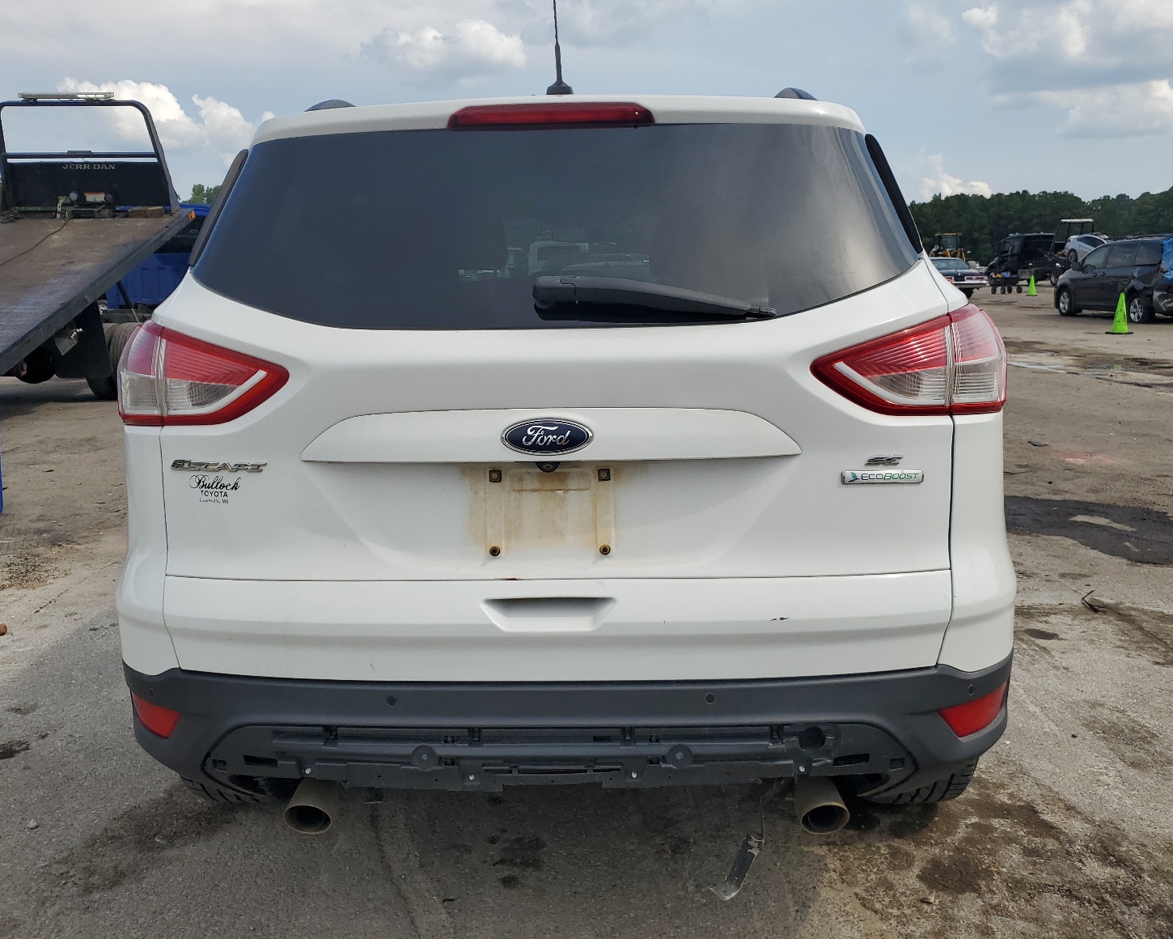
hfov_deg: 62.2
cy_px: 470
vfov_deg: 51.5
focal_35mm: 28
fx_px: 972
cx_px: 576
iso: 50
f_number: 1.5
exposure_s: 1/5000
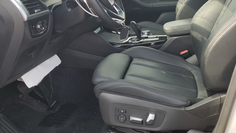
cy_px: 48
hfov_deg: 58.0
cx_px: 118
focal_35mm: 34
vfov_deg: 34.4
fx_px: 213
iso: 50
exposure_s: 1/263
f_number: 1.5
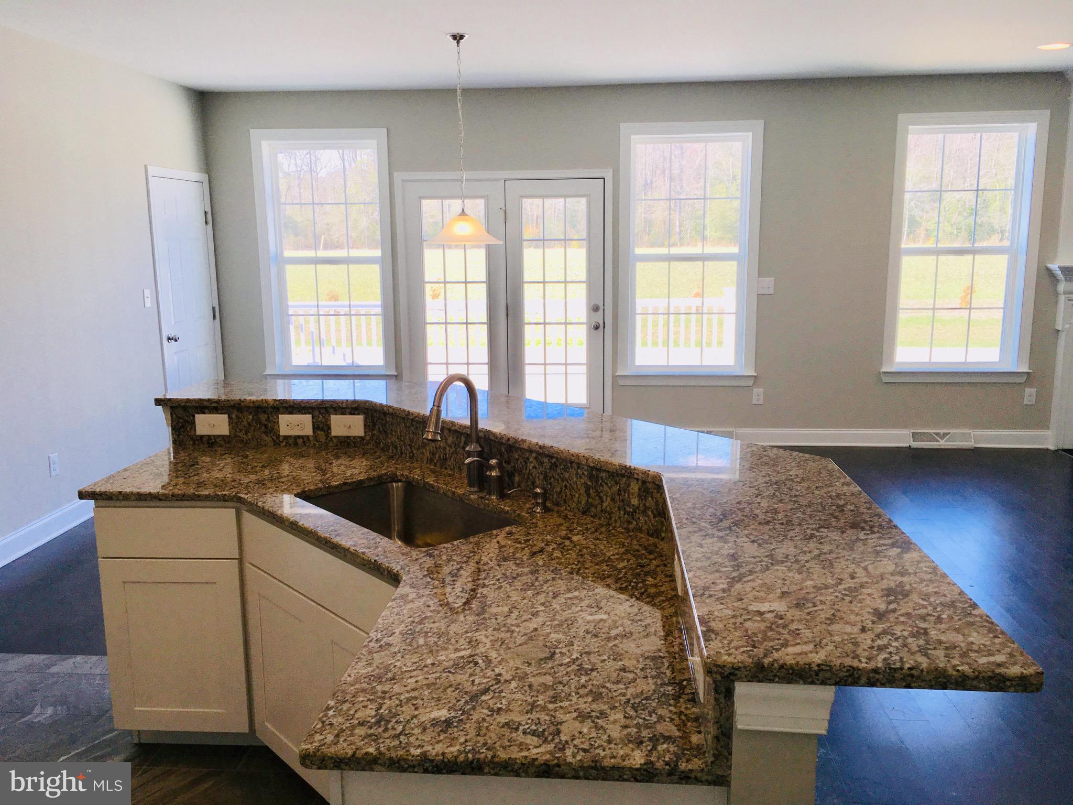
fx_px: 899
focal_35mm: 29
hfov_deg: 61.7
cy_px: 402
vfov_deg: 48.2
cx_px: 536
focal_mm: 4.15
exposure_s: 1/163
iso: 25
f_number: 2.2
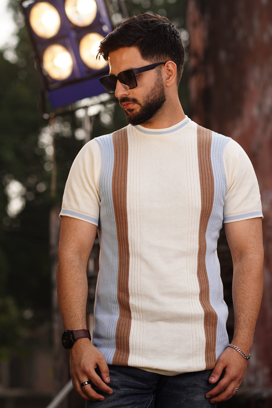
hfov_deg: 10.8
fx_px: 1439
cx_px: 136
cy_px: 204
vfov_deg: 16.1
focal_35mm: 127
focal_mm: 85
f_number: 3.2
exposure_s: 1/640
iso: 100
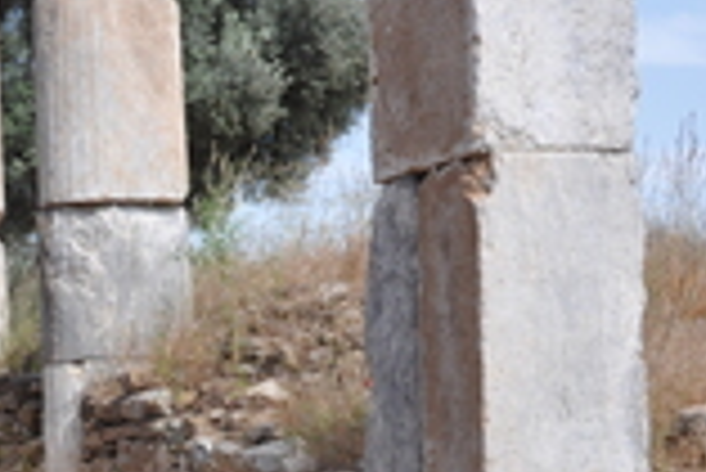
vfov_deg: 13.5
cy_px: 468
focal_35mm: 100
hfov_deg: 19.8
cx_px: 11
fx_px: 1963
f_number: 9
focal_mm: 26
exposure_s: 1/320
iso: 200
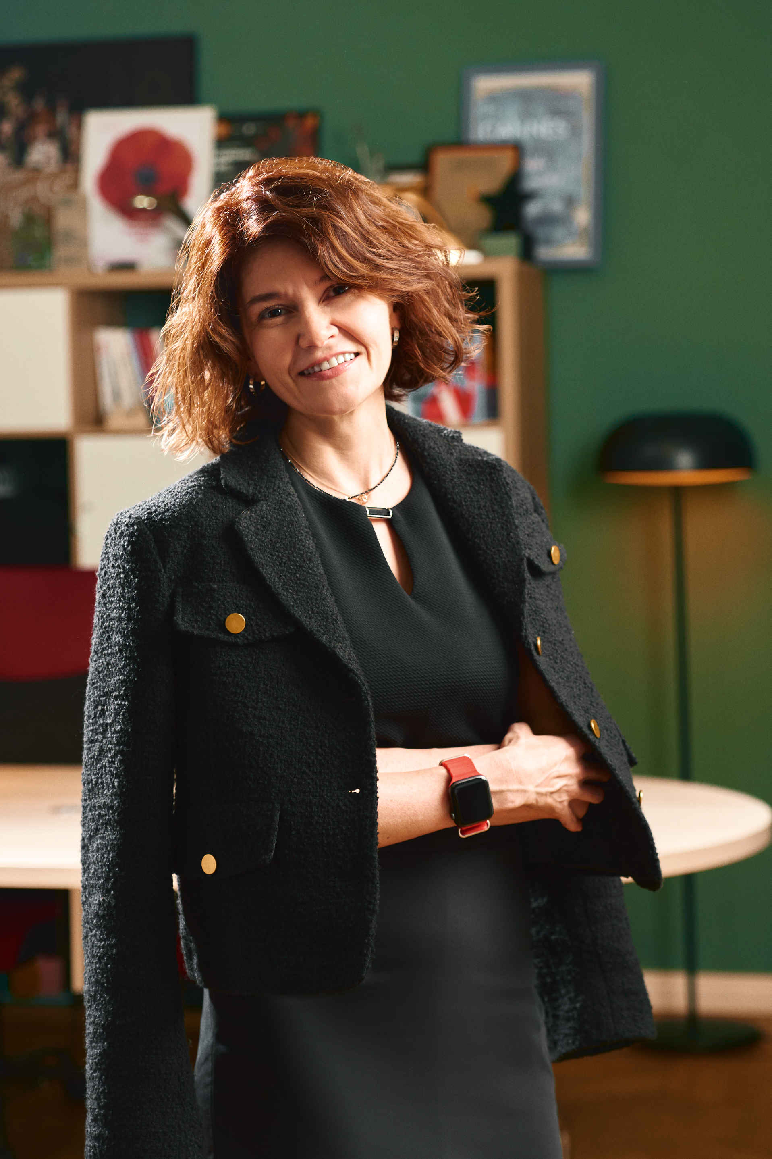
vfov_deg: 24.8
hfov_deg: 16.6
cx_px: 386
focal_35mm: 82
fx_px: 2638
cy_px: 580
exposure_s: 1/160
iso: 250
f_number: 2.8
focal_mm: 55
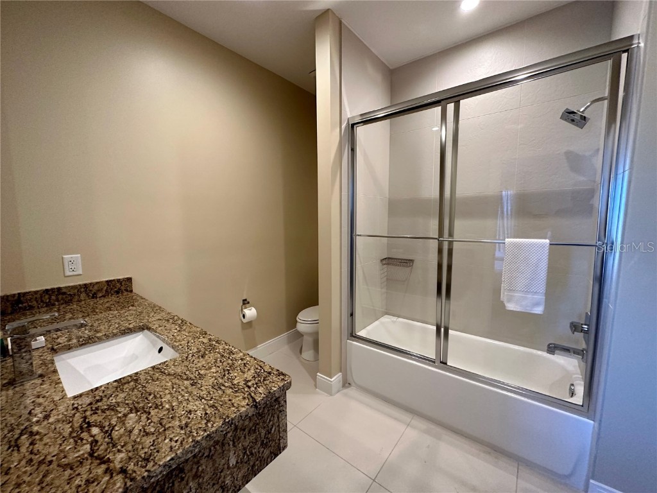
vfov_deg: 85.7
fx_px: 266
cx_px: 328
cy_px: 246
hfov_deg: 102.1
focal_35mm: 14
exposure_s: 1/120
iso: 320
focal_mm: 2.22
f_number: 2.2
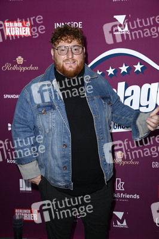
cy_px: 120
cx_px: 80
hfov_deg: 28.0
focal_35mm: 48
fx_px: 319
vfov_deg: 41.1
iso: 1250
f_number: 6.3
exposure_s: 1/250
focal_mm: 48
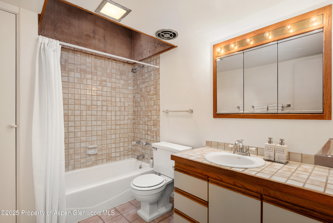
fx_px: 176
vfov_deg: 64.6
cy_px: 112
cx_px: 166
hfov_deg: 86.9
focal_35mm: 19
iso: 320
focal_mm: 19
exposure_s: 1/10
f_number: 7.1
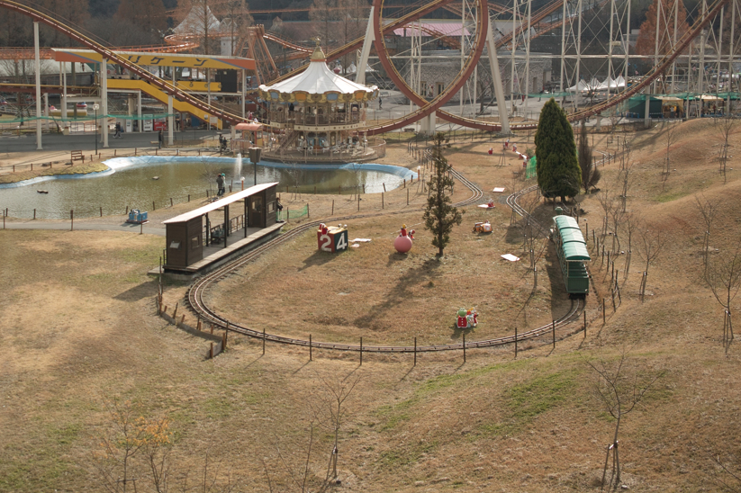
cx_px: 306
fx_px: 1049
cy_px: 190
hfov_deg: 38.8
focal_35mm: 51
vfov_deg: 26.4
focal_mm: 24.2
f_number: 2.8
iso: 100
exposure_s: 1/1000
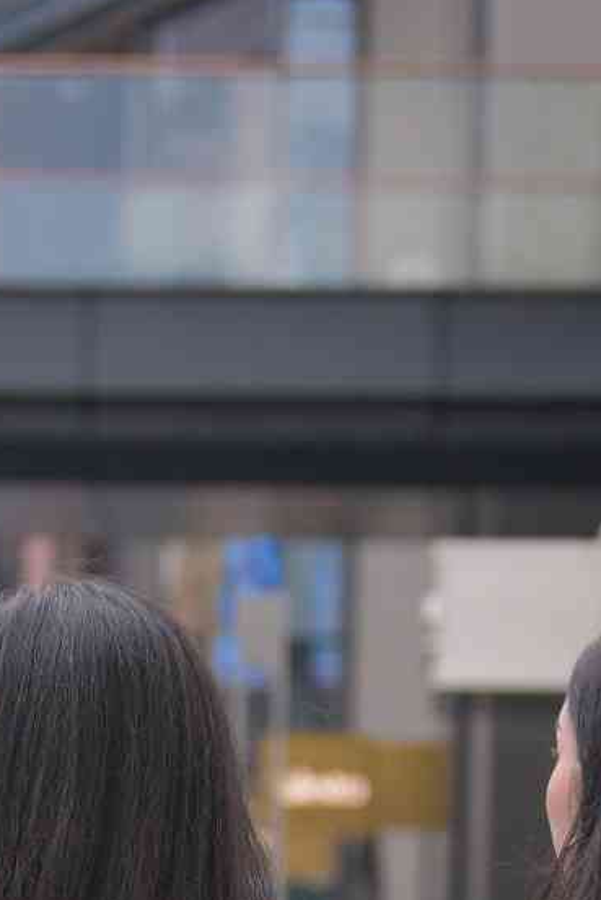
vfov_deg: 7.2
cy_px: 1561
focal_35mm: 280
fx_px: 7007
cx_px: 55
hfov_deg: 4.9
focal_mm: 75
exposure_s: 1/800
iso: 400
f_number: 4
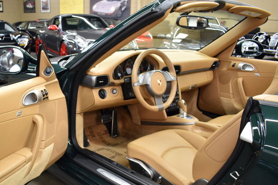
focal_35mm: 39
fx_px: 301
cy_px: 132
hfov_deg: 48.6
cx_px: 90
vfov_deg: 33.7
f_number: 3.5
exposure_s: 1/30
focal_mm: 18
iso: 640
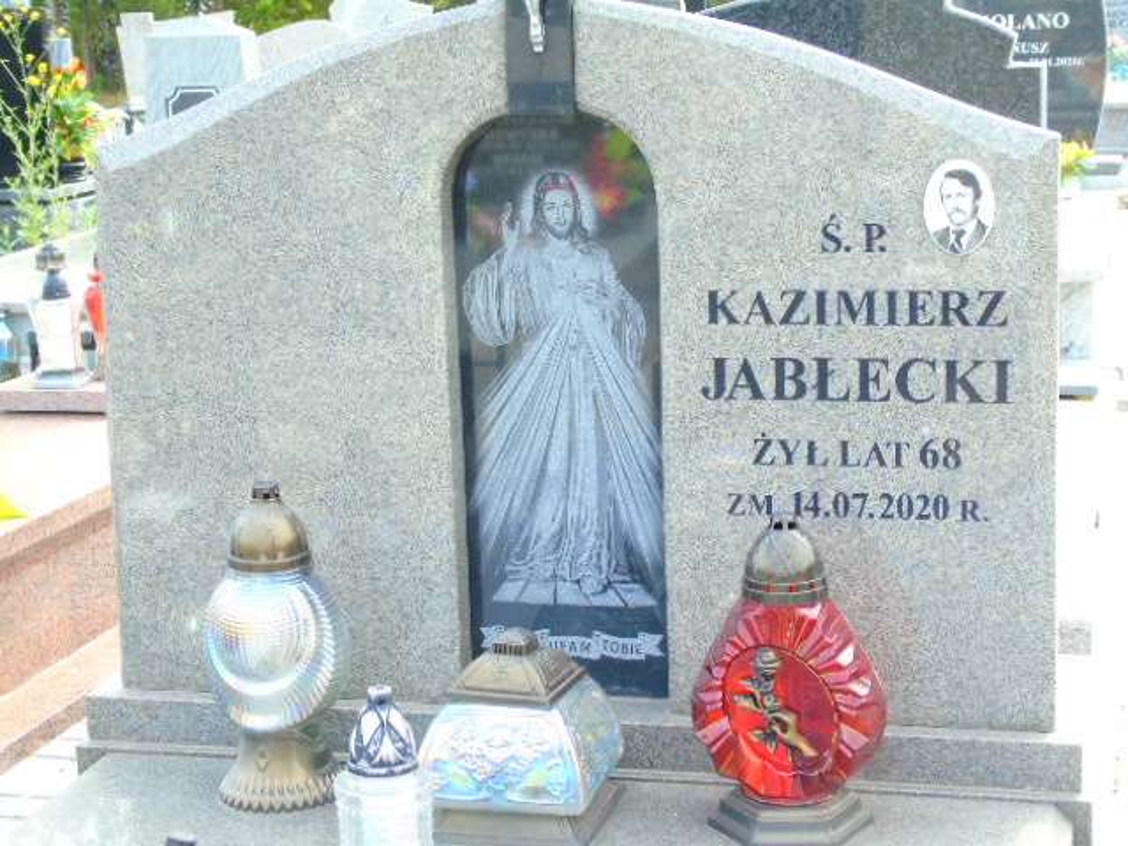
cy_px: 423
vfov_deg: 20.7
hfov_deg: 27.4
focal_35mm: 71
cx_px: 564
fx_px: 2314
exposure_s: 1/50
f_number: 4.7
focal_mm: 13
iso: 80
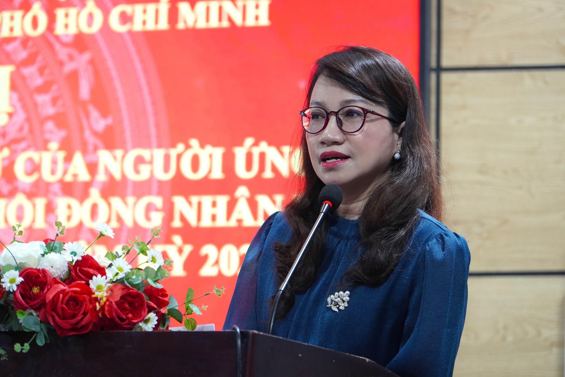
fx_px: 2472
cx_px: 282
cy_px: 188
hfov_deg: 13.0
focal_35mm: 158
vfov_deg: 8.7
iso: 1250
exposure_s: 1/200
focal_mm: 105
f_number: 4
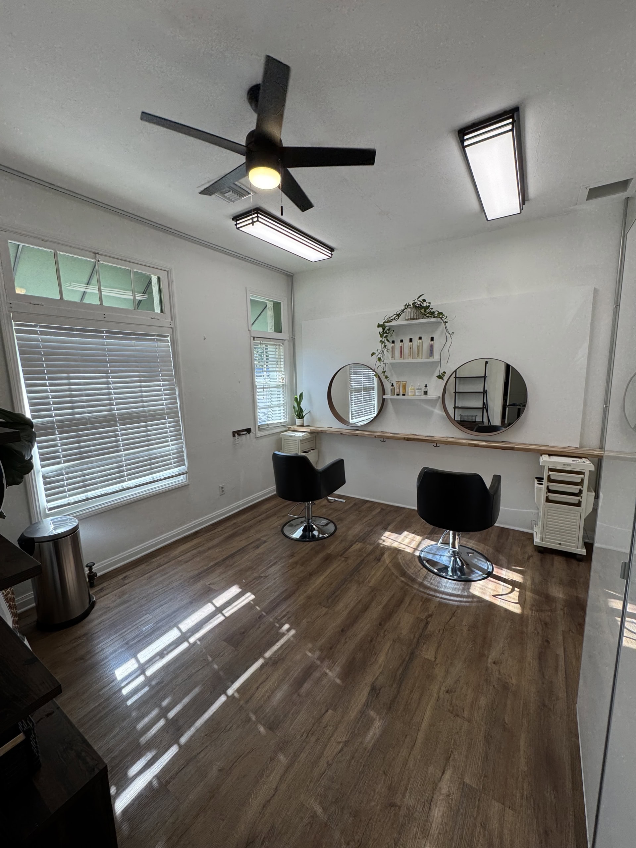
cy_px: 424
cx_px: 318
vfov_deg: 102.1
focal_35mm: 14
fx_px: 343
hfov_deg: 85.7
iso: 40
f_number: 2.2
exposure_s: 1/120
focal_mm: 2.2
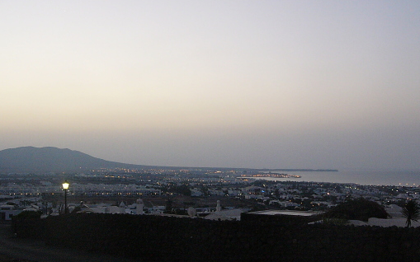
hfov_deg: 44.4
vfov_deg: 28.5
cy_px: 160
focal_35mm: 45
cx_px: 220
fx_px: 515
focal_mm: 6
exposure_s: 1/20
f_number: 2.8
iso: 200
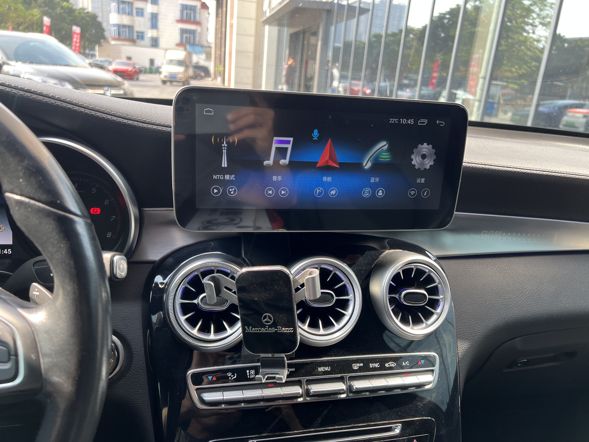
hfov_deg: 67.3
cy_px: 221
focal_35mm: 26
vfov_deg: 53.1
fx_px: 442
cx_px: 294
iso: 50
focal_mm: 5.7
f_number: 1.5
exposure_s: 1/176
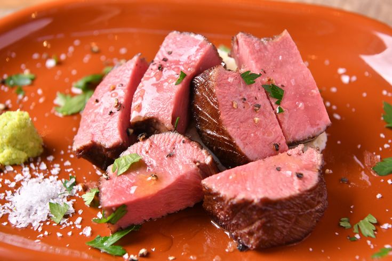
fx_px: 762
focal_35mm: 70
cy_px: 130
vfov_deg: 19.5
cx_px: 196
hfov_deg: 28.8
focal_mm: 70
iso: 400
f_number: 7.1
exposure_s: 1/60
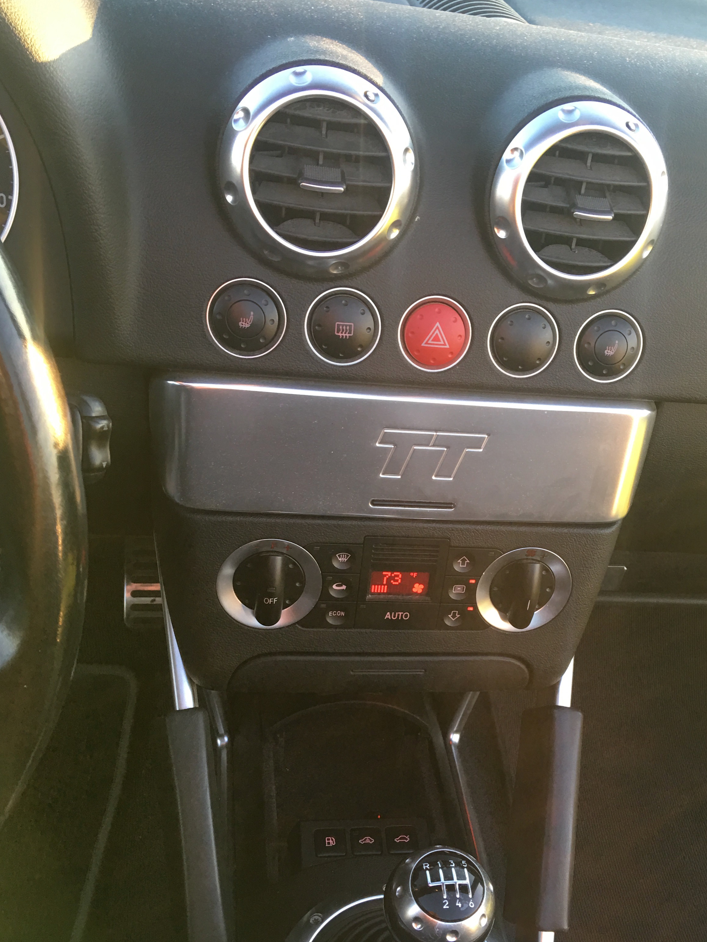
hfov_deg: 37.5
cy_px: 548
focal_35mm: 38
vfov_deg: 48.8
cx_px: 433
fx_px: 1035
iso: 32
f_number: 2.2
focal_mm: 4.15
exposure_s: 1/30
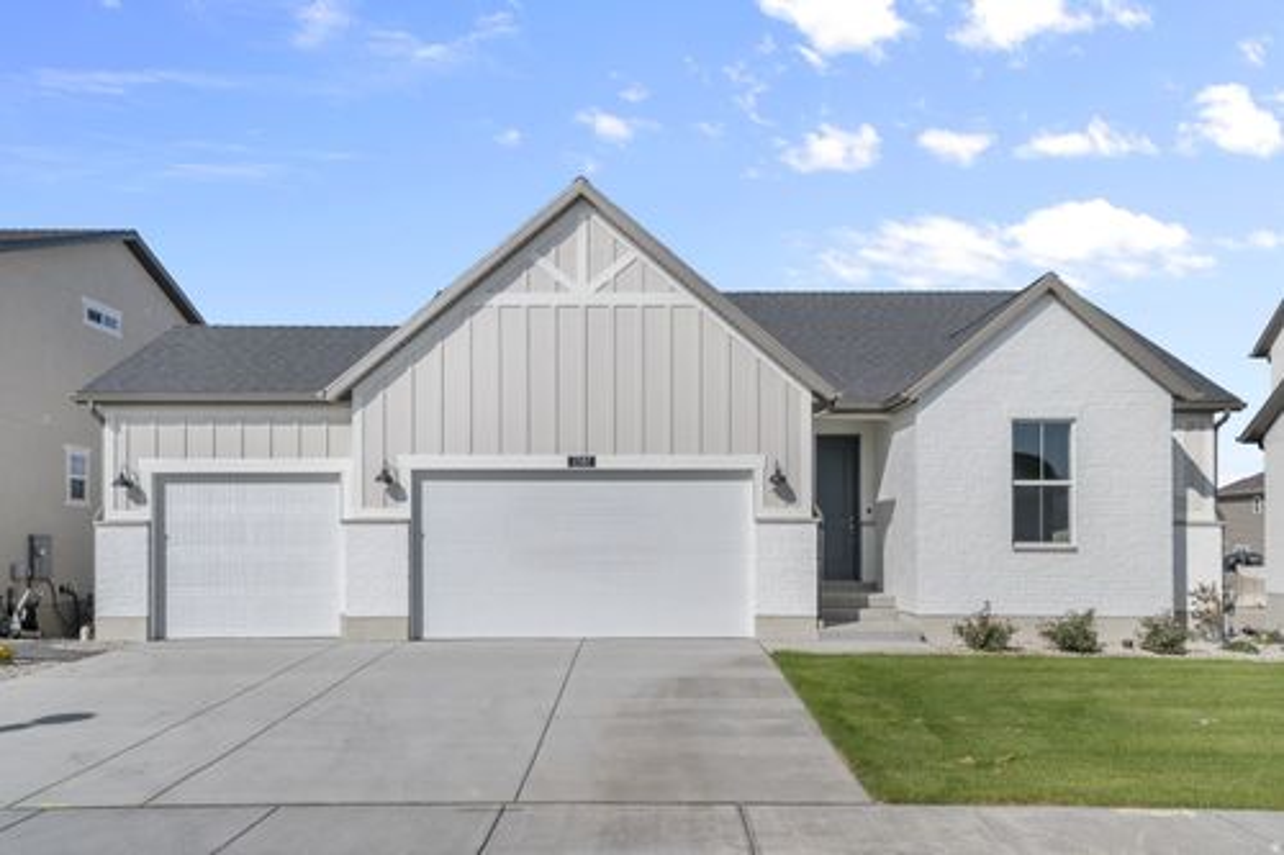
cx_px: 642
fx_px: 1070
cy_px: 428
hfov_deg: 61.9
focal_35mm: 30
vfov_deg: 43.6
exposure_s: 1/500
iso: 320
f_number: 8
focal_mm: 30
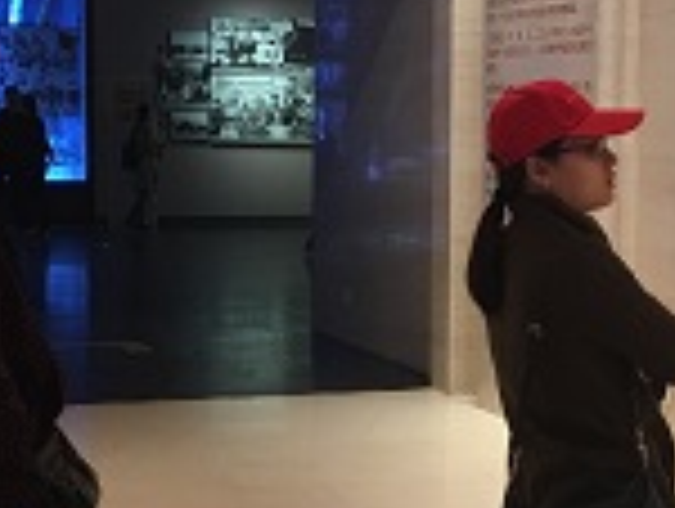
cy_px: 328
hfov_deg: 21.6
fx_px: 1758
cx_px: 486
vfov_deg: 16.4
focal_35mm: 90
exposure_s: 1/17
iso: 50
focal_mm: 4.15
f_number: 2.2
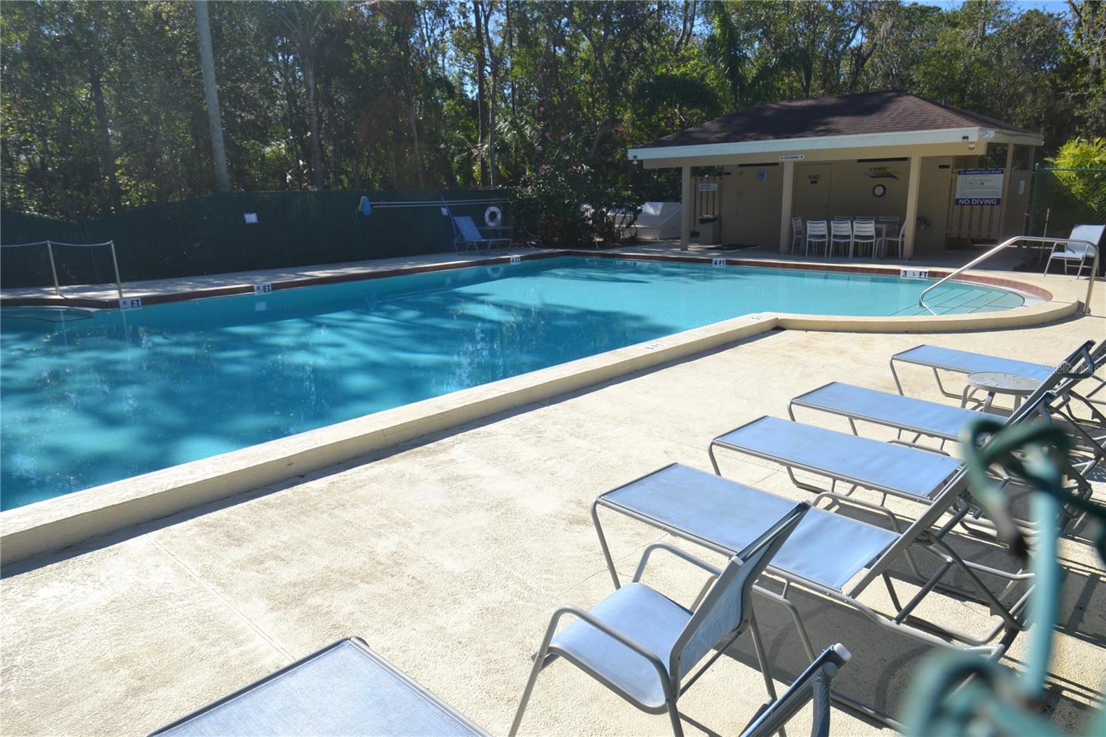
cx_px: 553
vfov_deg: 53.1
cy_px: 368
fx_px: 737
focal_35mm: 24
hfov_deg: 73.8
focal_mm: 16
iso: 100
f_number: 8
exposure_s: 1/250
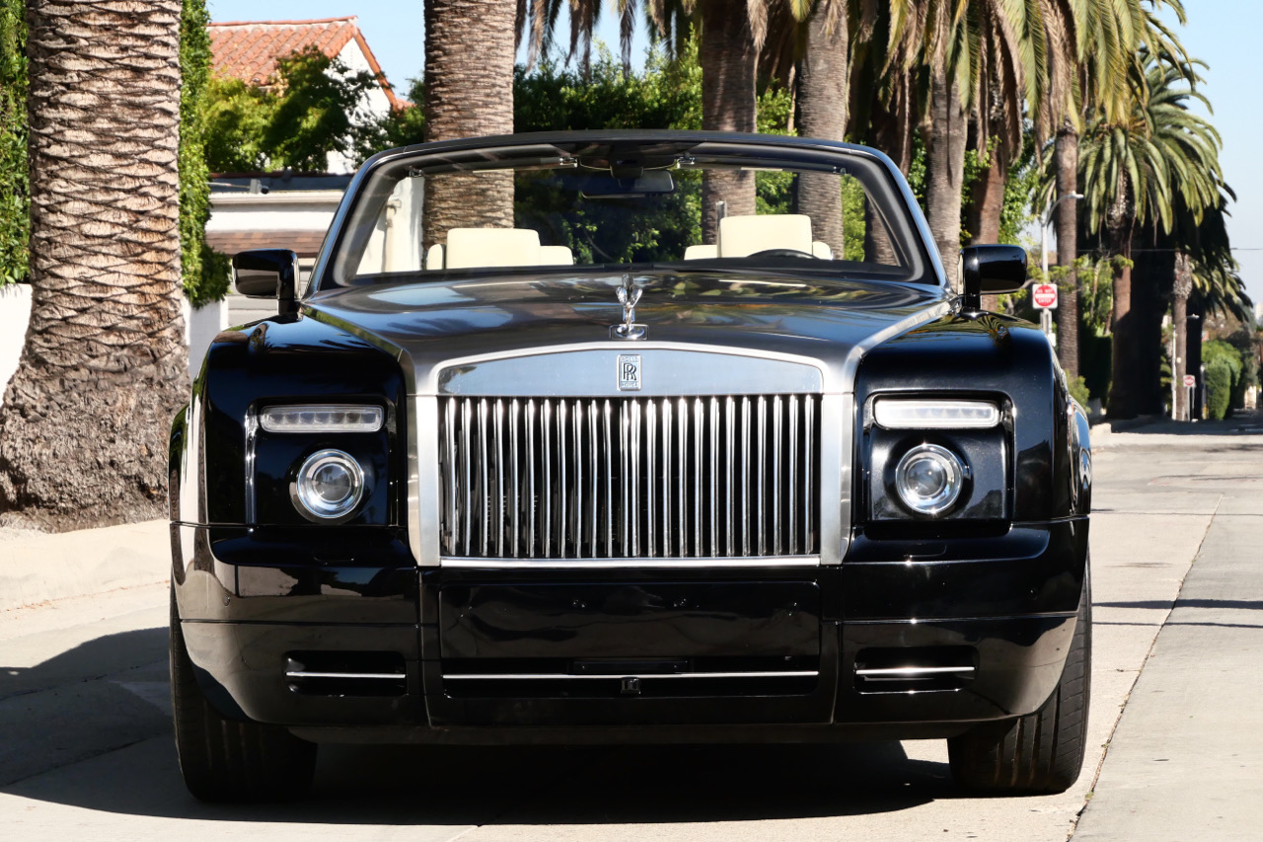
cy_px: 421
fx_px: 3613
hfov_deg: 19.8
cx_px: 632
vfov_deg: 13.3
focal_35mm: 103
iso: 640
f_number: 5.6
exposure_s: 1/800
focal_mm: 50
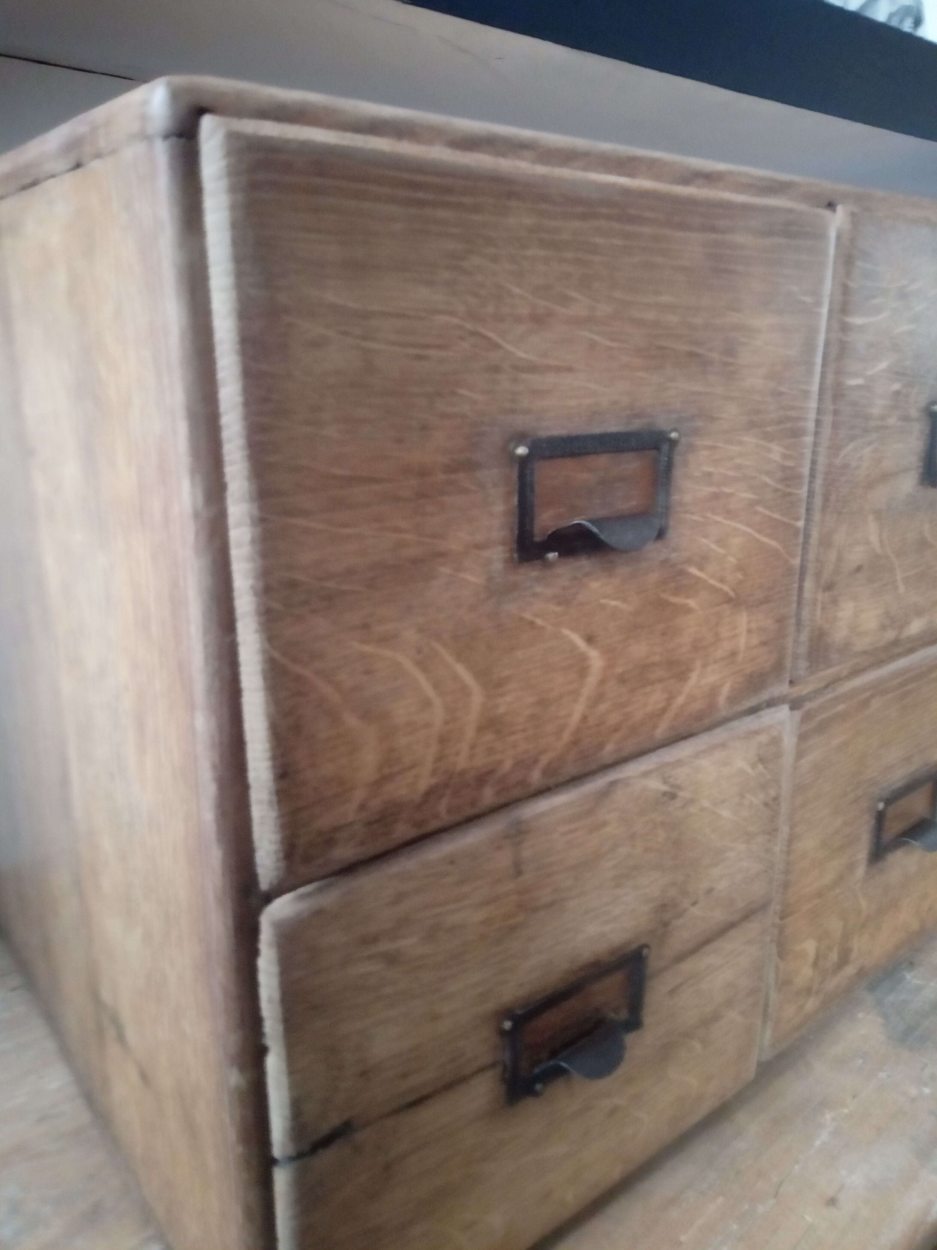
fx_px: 938
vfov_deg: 67.3
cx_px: 468
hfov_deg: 53.1
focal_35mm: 26
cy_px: 625
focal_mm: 3.46
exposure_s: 1/14.3
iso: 1790
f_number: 2.2
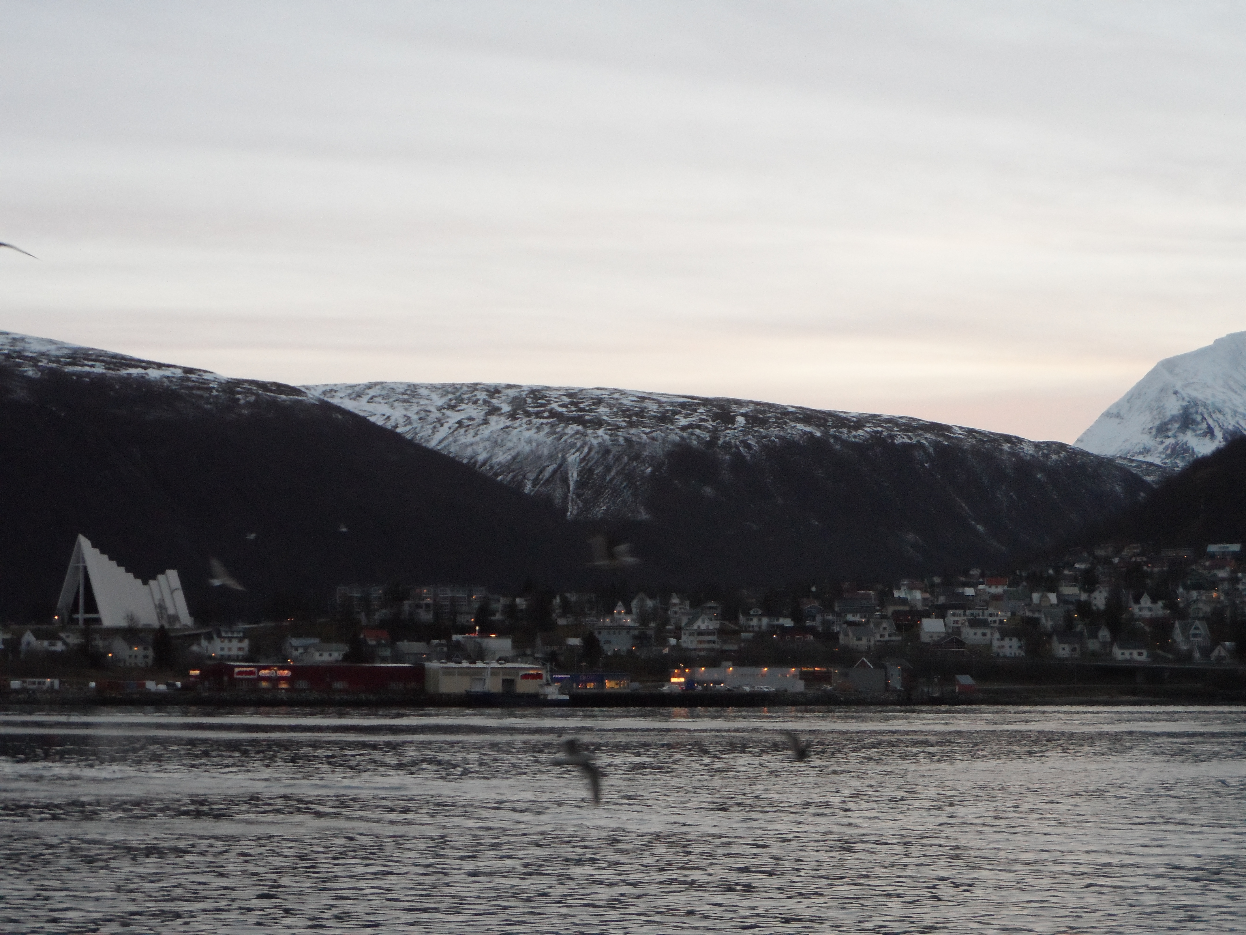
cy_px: 468
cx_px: 623
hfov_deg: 26.7
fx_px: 2628
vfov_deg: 20.2
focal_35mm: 73
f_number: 4.3
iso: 320
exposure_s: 1/60
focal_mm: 11.9
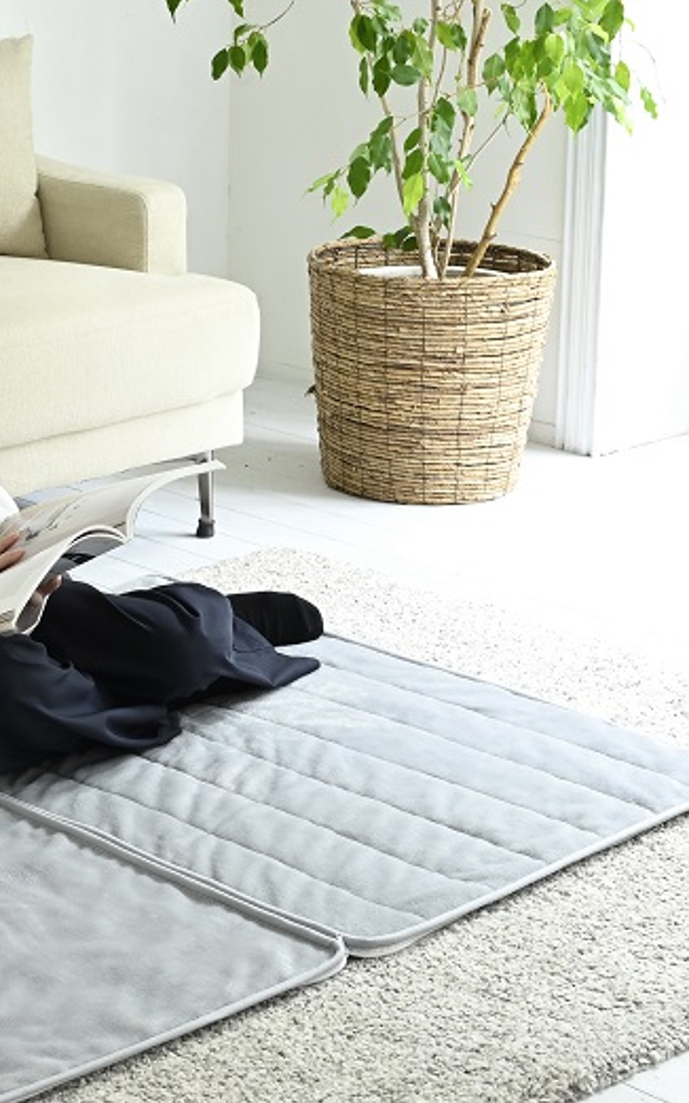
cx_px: -32
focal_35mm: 84
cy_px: 537
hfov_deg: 15.2
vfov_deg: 24.6
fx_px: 2525
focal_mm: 42
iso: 800
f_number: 8
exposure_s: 1/15
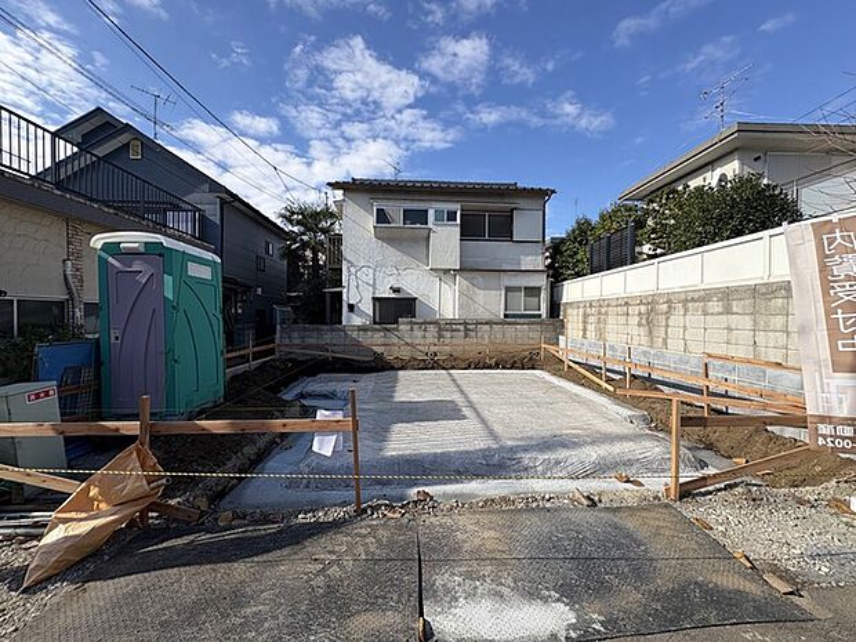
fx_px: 346
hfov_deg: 102.1
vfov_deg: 85.7
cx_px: 428
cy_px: 321
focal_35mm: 14
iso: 50
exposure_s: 1/1236
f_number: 2.2
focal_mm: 2.22
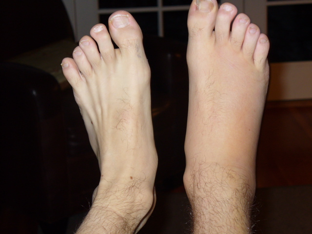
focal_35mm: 98
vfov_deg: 15.1
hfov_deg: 20.0
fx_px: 883
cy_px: 117
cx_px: 156
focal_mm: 16.1
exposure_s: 1/30
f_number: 3.5
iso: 100
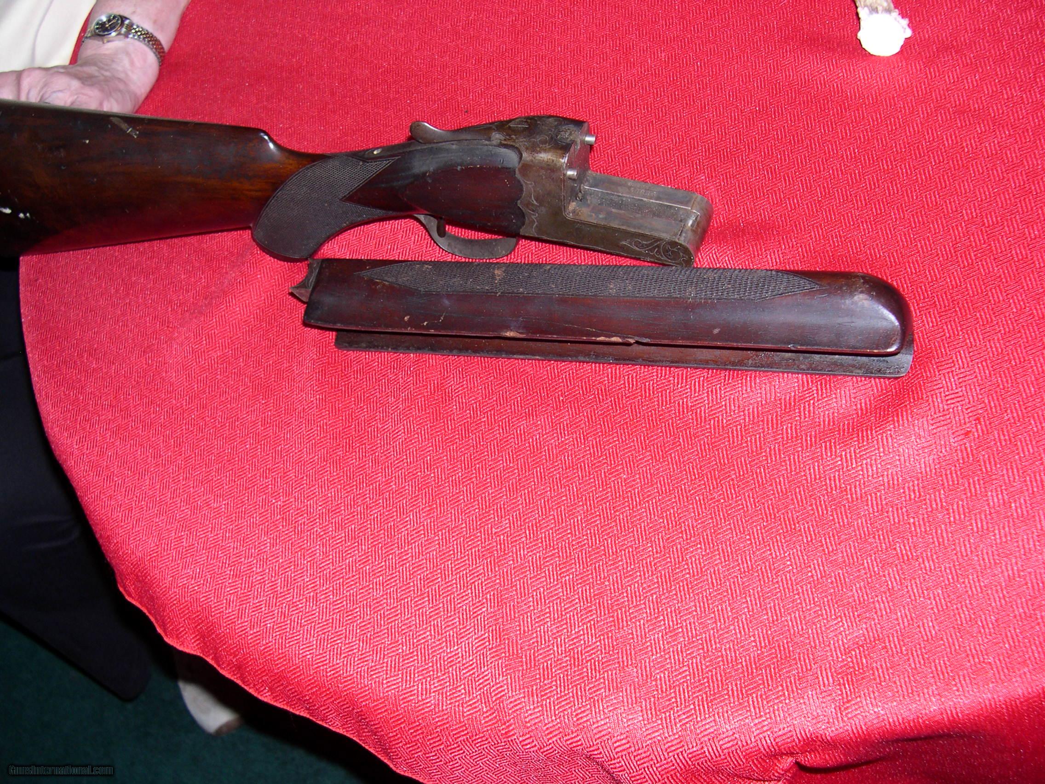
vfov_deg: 37.7
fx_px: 1147
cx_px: 522
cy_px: 392
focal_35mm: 38
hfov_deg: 49.0
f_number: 2.8
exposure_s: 1/60
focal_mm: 8
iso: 100
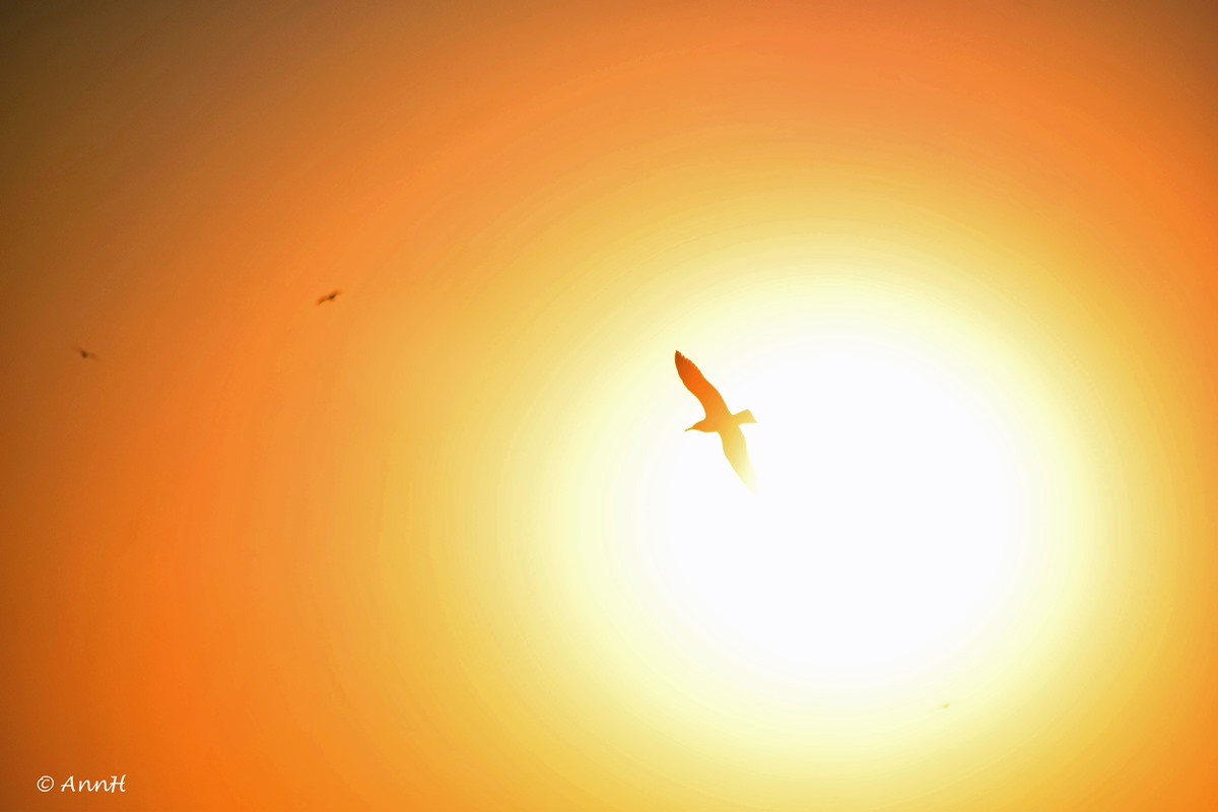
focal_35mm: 450
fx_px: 15224
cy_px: 406
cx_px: 609
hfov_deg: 4.6
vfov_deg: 3.1
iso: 200
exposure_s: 1/800
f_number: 7.1
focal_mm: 300
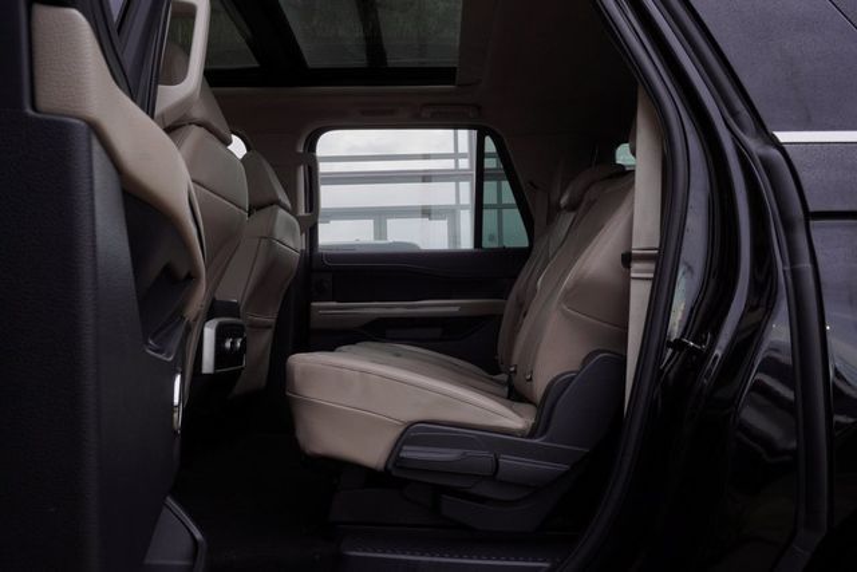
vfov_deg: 40.0
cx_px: 428
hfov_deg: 57.2
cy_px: 286
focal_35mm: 33
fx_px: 786
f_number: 13
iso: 160
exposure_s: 1/8
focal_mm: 22
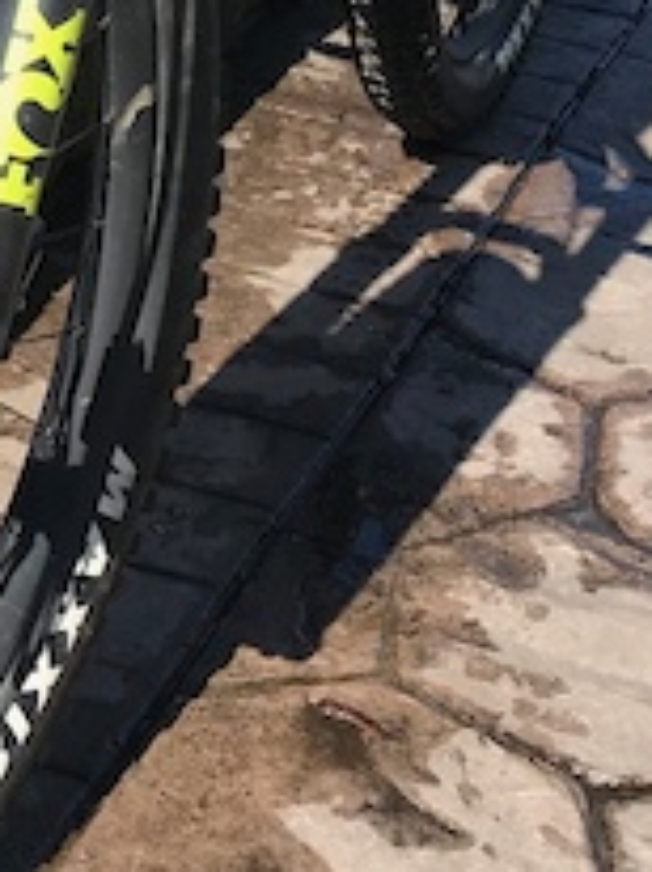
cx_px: 21
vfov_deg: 16.8
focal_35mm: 109
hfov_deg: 13.4
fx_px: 2743
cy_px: -347
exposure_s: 1/1546
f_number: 1.8
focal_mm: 3.99
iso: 20
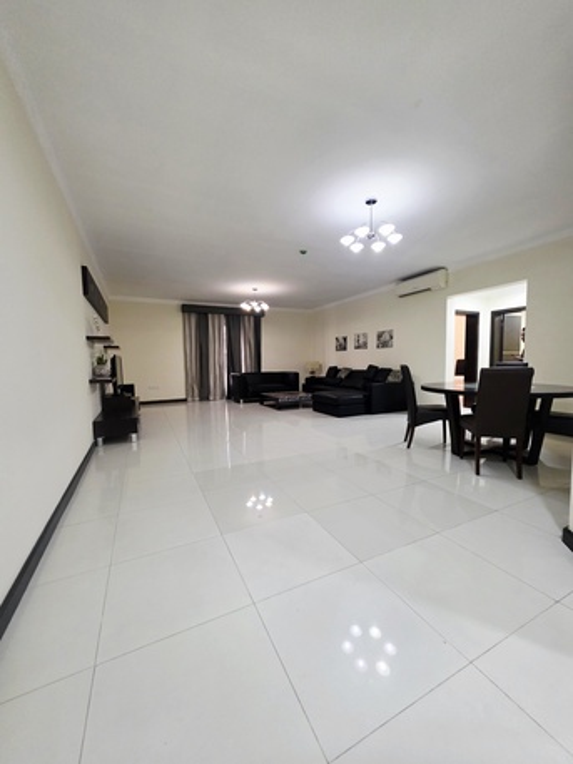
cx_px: 286
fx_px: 287
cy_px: 382
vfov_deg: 106.2
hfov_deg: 89.9
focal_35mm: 13
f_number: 1.9
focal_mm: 2.2
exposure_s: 1/50.3
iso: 400
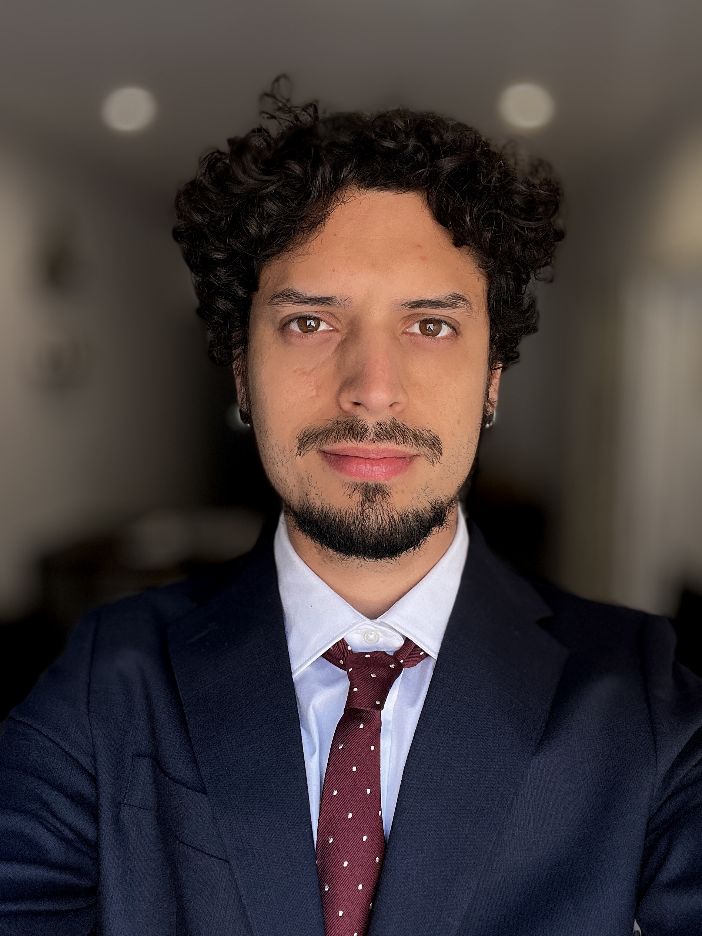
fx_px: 811
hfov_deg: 46.8
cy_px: 468
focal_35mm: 30
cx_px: 351
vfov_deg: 60.0
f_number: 2.2
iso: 50
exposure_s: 1/121
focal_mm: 2.71
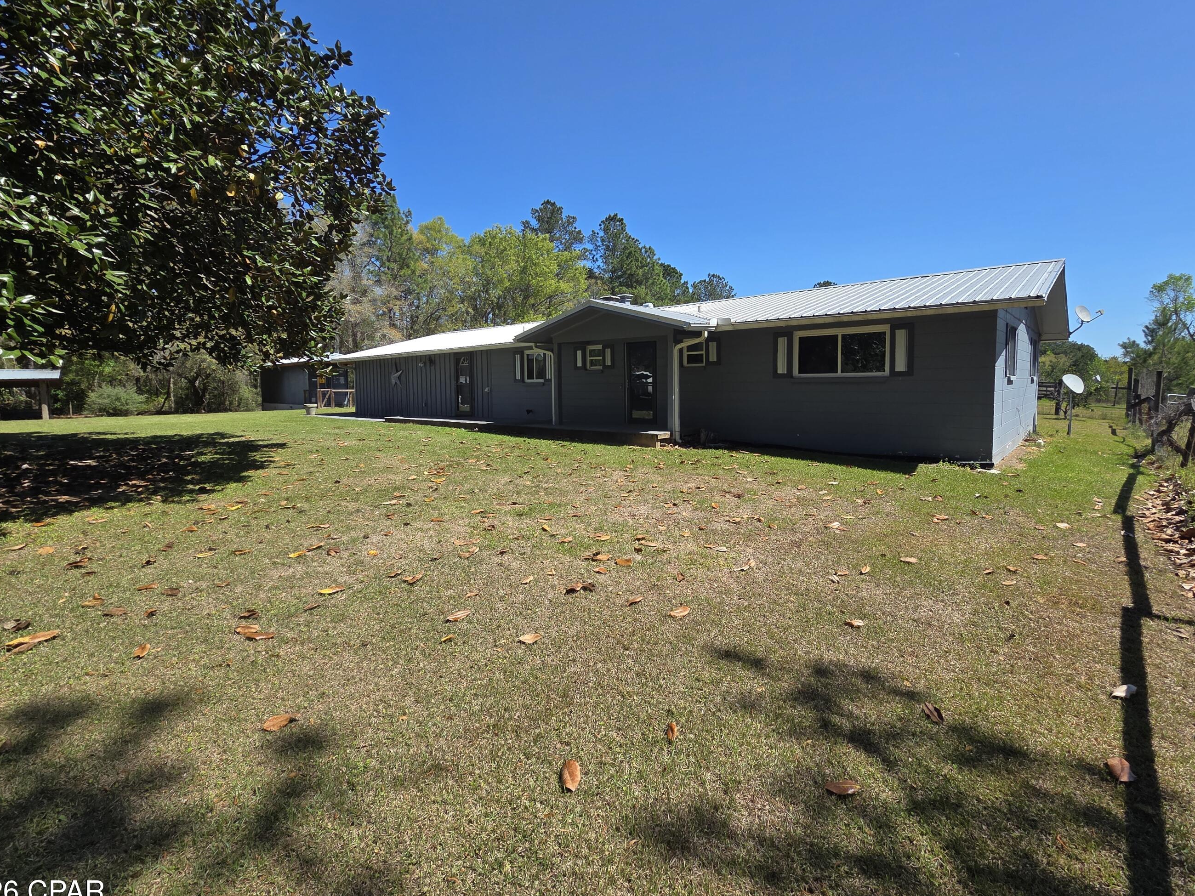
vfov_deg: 81.7
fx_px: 518
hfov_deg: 98.1
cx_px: 620
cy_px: 422
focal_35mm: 15
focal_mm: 2.2
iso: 50
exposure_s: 1/1623
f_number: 2.2
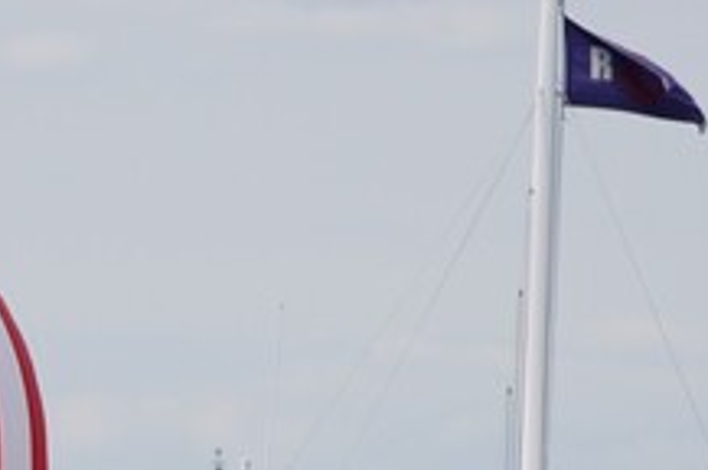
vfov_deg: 1.5
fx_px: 18282
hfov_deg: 2.2
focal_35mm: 931
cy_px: 348
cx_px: -82
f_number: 5
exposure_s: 1/1250
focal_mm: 168
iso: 160
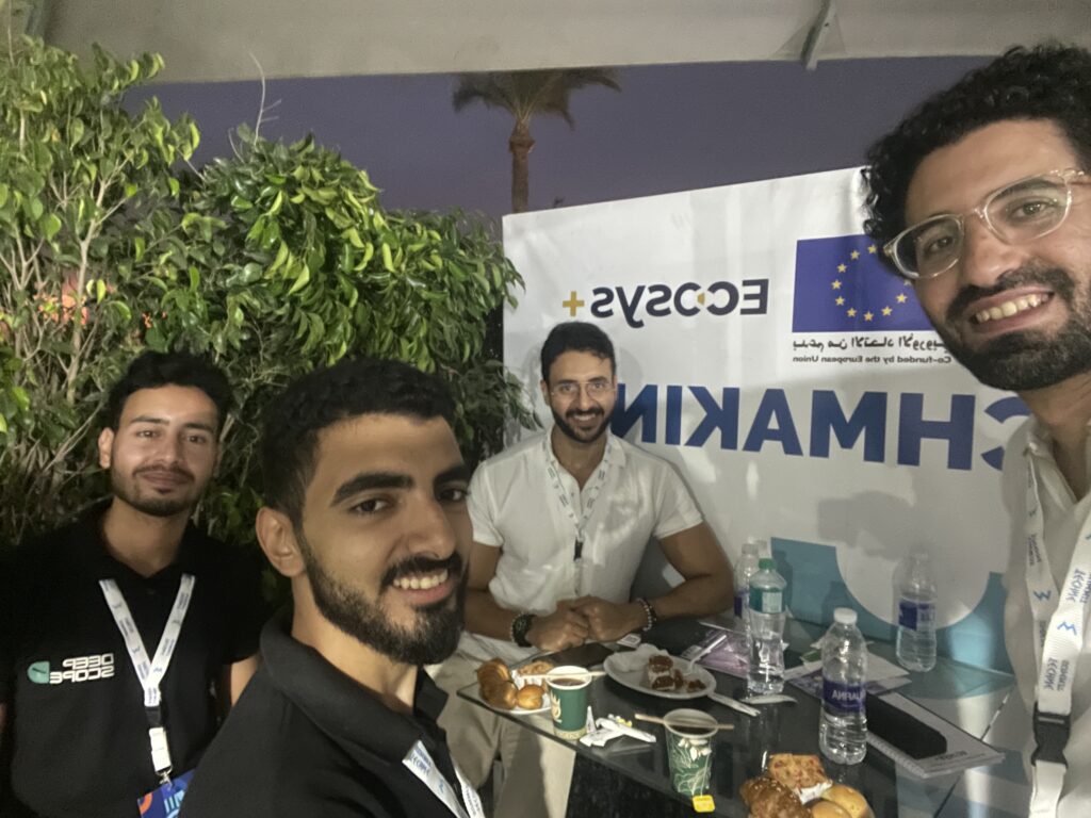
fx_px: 725
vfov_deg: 58.9
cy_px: 409
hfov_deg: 73.9
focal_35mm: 23
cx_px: 546
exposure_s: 1/14
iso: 1600
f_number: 2.2
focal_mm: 2.71
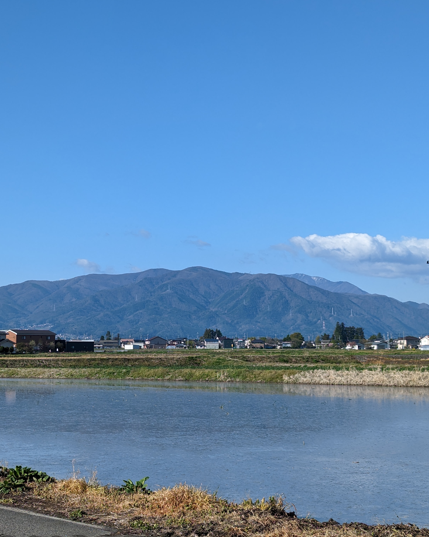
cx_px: 188
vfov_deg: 30.0
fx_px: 1000
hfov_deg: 24.2
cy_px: 269
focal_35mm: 63
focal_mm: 6.81
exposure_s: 1/2000
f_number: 1.85
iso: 50
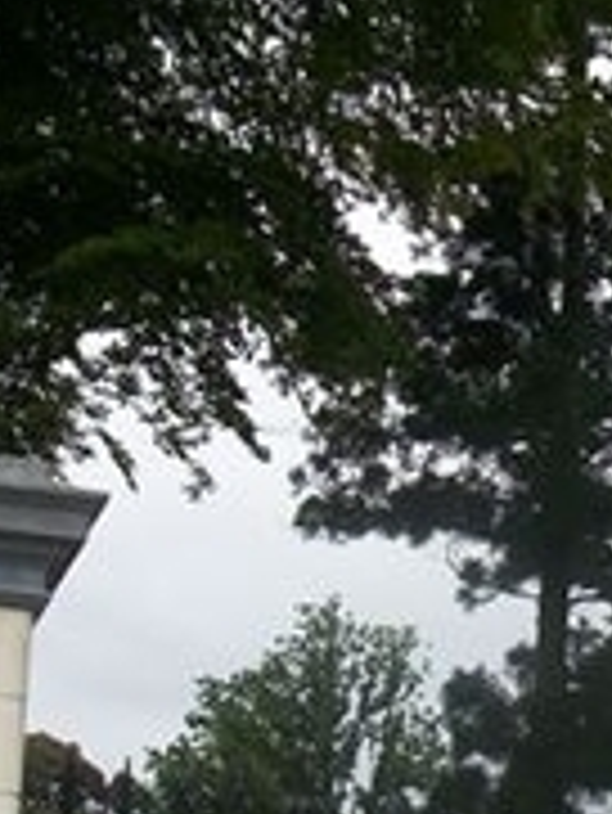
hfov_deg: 13.6
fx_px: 2496
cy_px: 612
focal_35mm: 106
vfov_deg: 18.4
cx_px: 720
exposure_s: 1/125
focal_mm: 5.7
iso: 80
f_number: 8.8
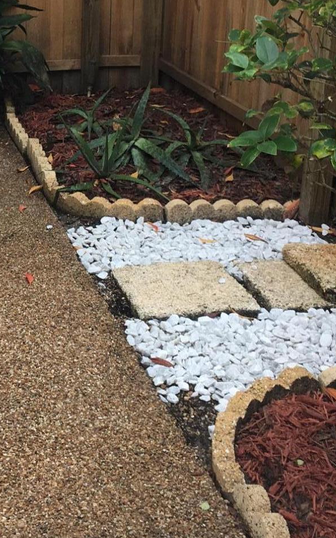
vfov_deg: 31.2
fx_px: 953
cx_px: -30
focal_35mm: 65
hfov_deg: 19.2
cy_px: 166
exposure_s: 1/120
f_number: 2.2
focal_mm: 4.15
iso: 25
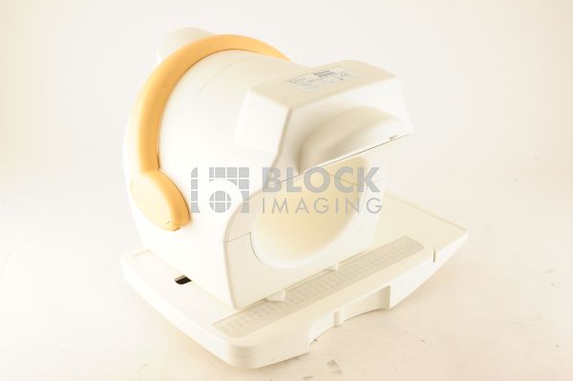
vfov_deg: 26.9
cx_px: 286
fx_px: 795
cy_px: 190
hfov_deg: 39.6
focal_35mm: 50
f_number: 13
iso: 1600
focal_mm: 50
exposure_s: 1/125
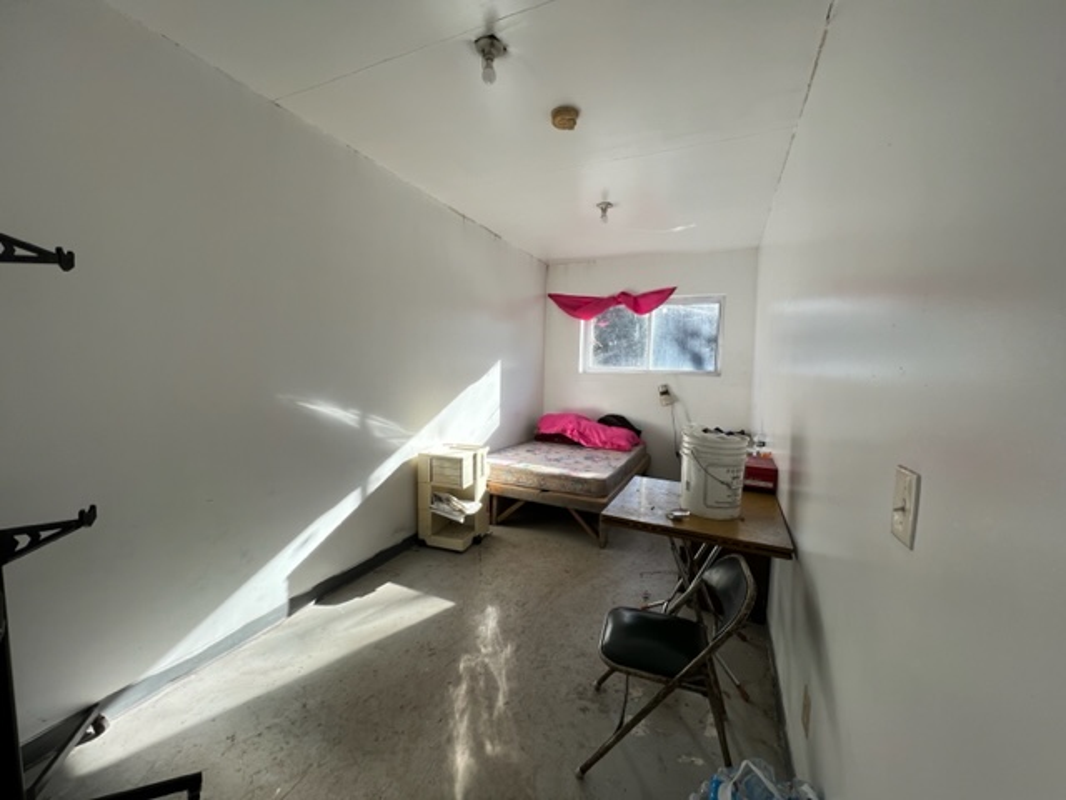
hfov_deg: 106.2
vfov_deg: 89.9
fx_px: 400
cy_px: 400
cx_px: 533
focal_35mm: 13
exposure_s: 1/231
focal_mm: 1.57
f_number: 1.8
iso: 32
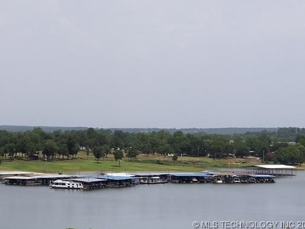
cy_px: 89
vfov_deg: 22.5
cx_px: 127
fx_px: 573
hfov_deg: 29.8
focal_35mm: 65
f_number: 2.4
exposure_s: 1/1185
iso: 25
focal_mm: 6
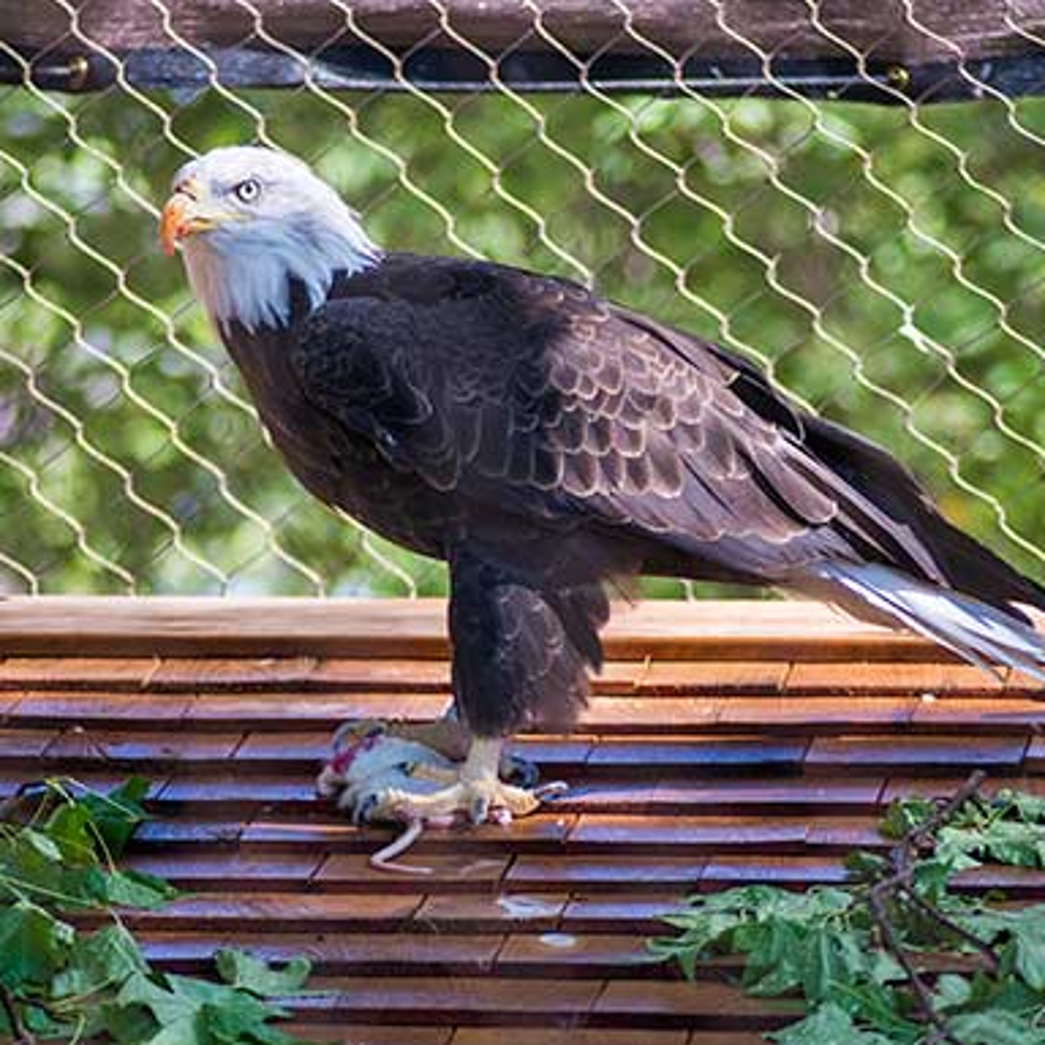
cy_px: 521
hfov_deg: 8.0
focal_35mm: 218
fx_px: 7446
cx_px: 506
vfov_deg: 8.0
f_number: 4.8
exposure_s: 1/1500
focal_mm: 170
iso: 800
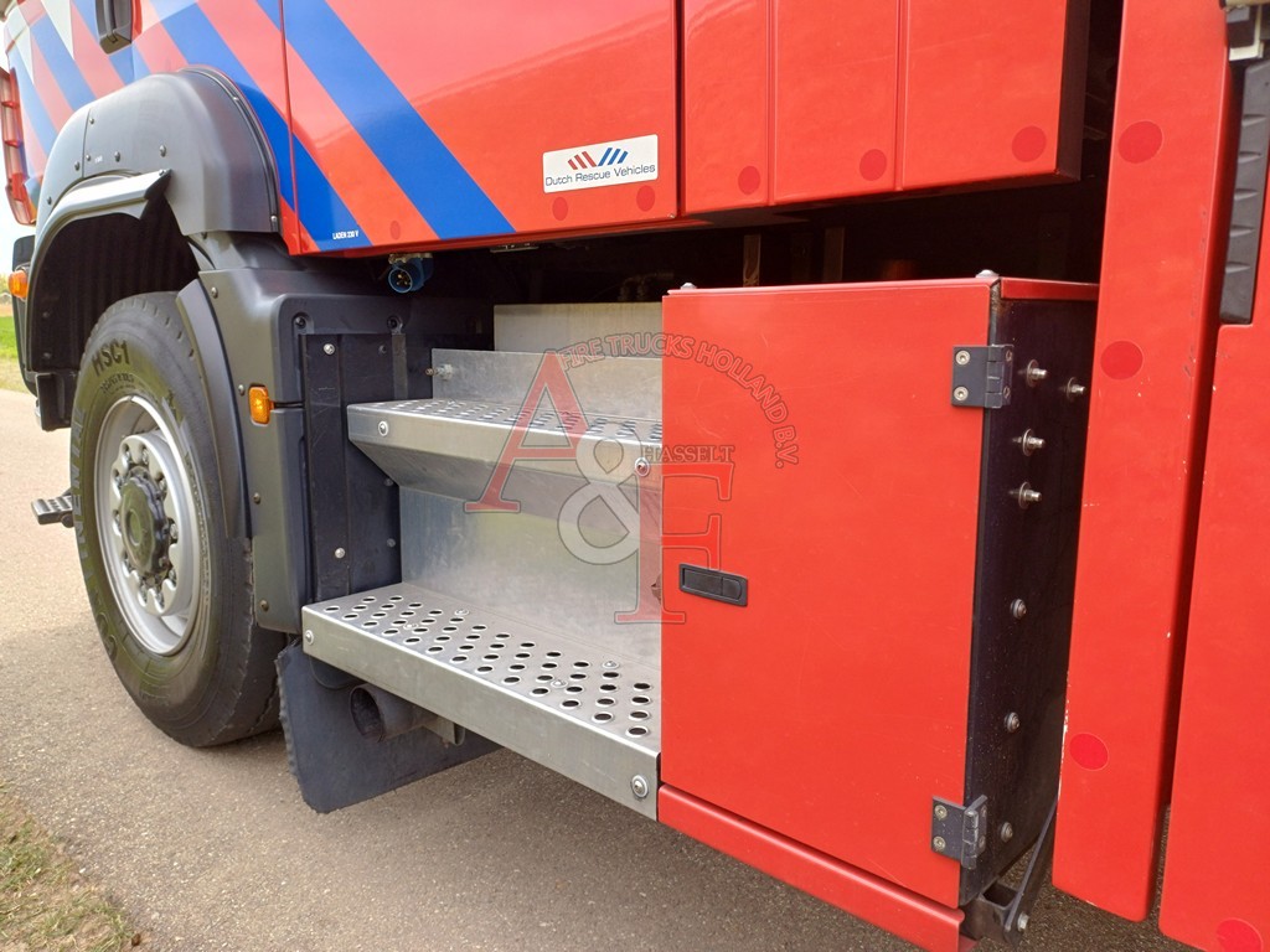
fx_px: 917
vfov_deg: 54.9
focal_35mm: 25
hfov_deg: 69.4
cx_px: 635
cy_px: 476
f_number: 1.8
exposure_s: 1/175
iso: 50
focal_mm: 4.65
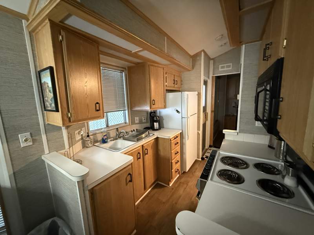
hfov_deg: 102.1
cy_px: 118
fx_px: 127
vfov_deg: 85.7
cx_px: 157
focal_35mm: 14
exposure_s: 1/40
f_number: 2.2
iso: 1000
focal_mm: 2.22
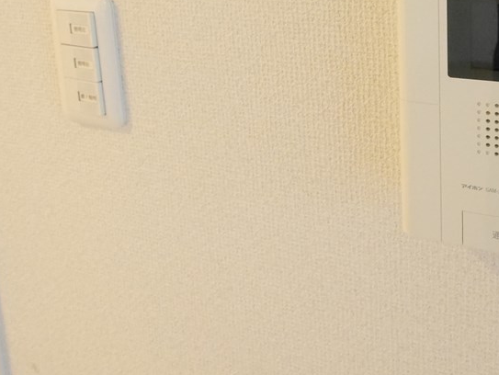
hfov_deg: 52.7
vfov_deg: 35.4
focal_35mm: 33
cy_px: -57
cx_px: 379
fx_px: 476
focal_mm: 7
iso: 3200
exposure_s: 1/50
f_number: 4
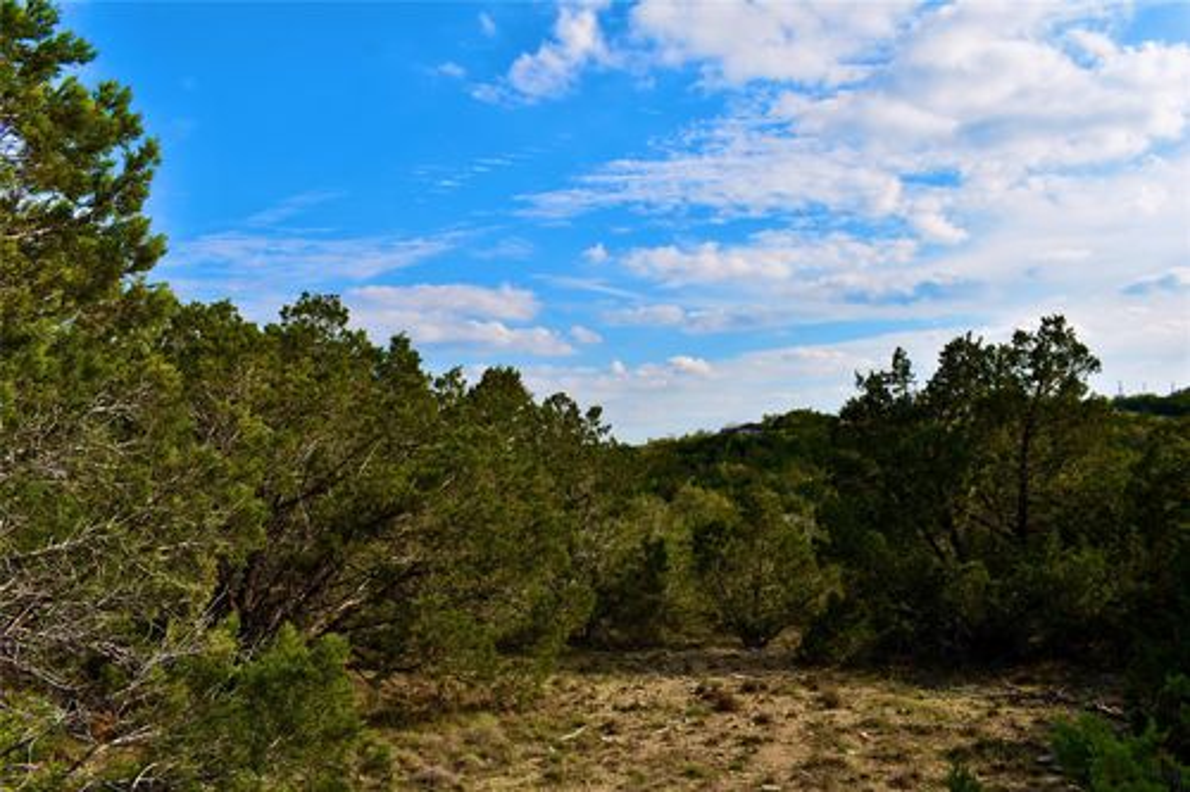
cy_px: 396
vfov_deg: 43.6
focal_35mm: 30
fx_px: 991
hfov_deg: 61.9
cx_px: 595
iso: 100
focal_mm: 20
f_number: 10
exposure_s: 1/200
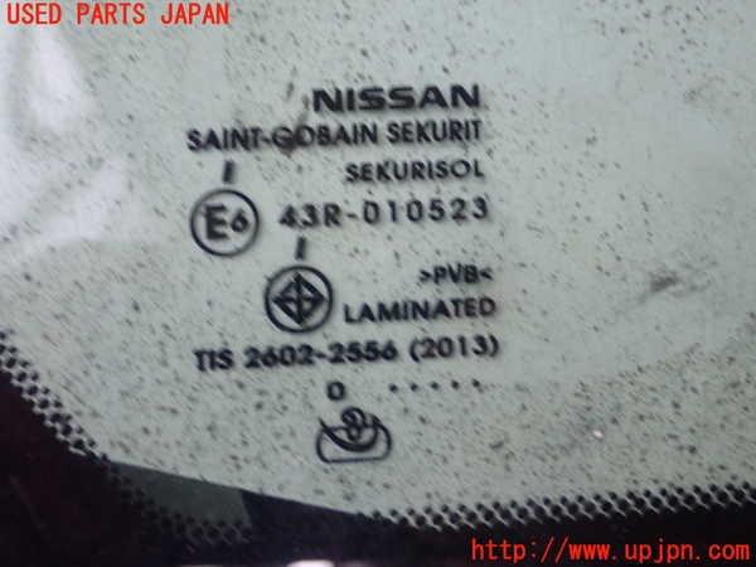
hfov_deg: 38.9
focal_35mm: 49
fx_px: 1070
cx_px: 378
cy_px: 284
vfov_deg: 29.7
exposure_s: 1/20
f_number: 3.2
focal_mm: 8.99
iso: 800
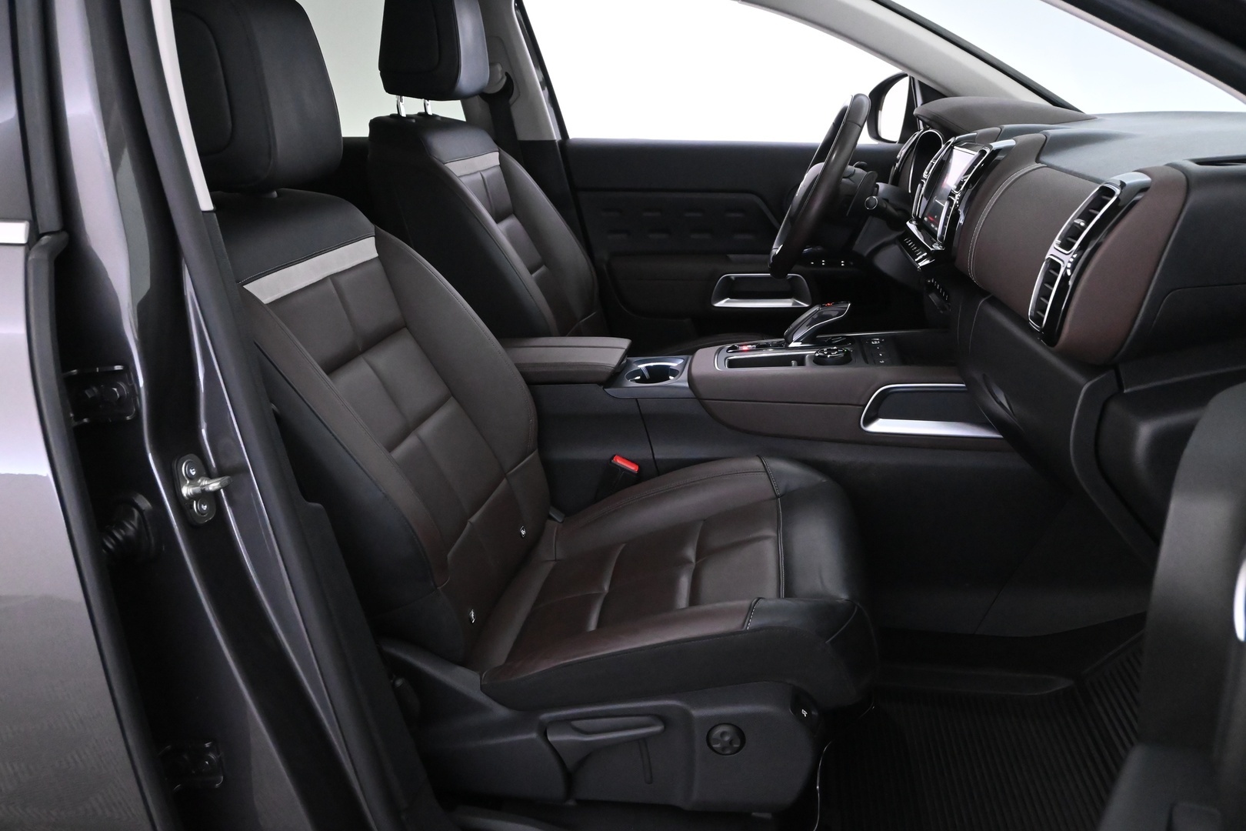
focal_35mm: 29
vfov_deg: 44.6
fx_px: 1012
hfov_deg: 63.2
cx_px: 623
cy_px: 416
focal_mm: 19.5
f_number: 5.6
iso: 6400
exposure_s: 1/40
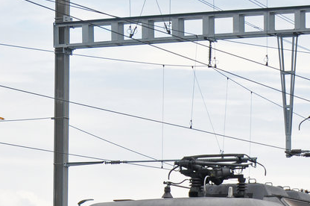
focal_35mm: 303
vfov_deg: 4.5
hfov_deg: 6.8
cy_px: 277
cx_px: 303
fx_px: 2605
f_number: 5
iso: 320
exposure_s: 1/1000
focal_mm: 70
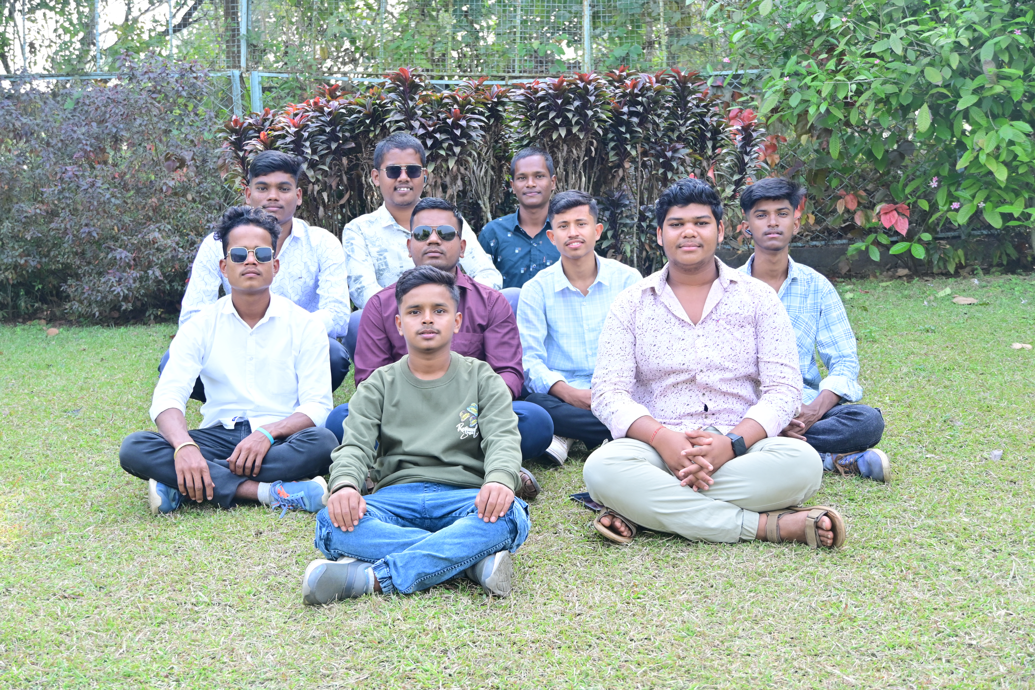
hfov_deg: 41.7
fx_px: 1358
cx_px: 518
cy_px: 345
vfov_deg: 28.5
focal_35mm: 47
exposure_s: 1/200
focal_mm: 31.5
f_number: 4.5
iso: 320
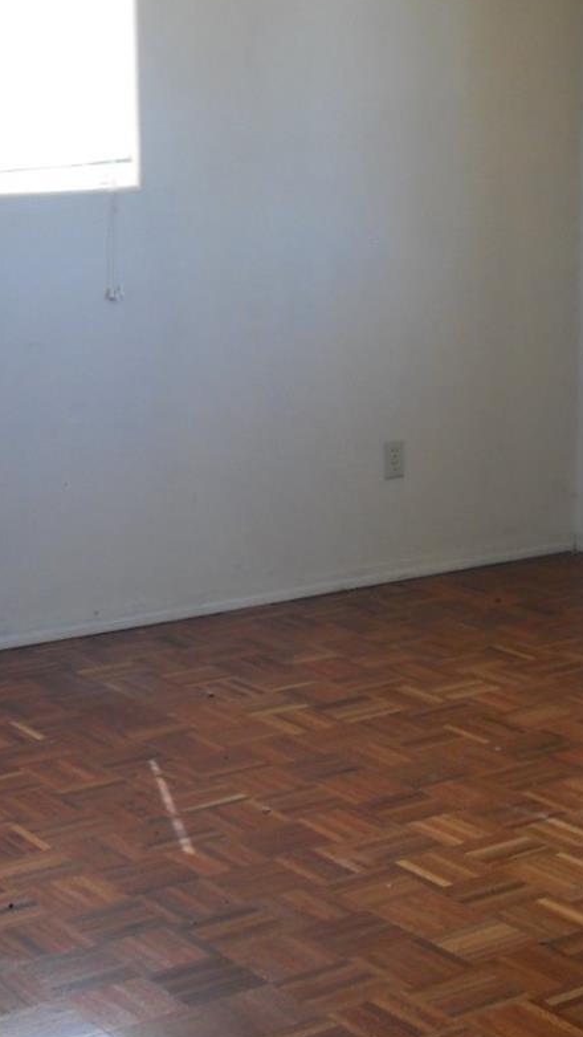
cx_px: 398
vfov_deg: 29.7
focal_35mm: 71
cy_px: 452
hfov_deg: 16.9
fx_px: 1951
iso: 100
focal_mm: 6.3
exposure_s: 1/60
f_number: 2.8
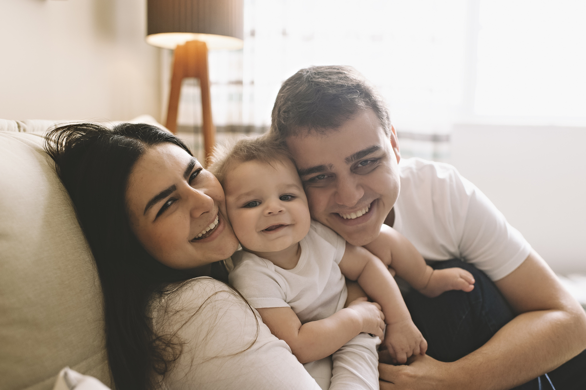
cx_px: 293
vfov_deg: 37.8
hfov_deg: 54.5
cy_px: 195
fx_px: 569
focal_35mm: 35
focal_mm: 35
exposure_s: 1/160
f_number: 2.8
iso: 500
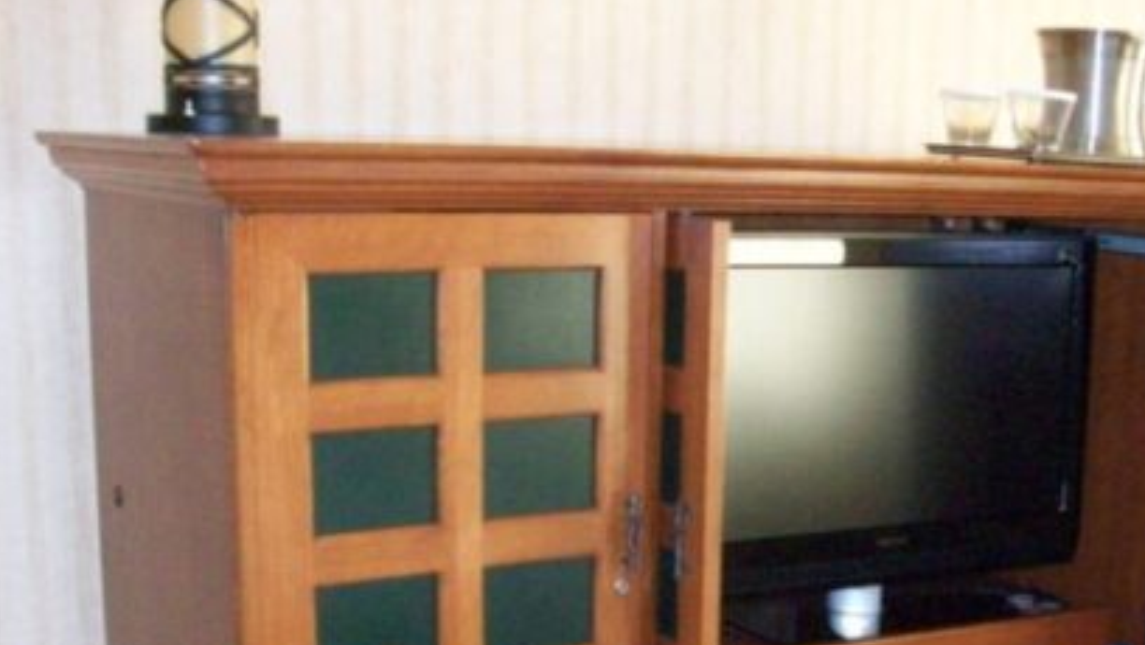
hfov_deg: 35.1
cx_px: 755
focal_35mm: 59
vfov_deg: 19.9
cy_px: 609
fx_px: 1792
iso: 320
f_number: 2.8
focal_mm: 5.7
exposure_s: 1/60
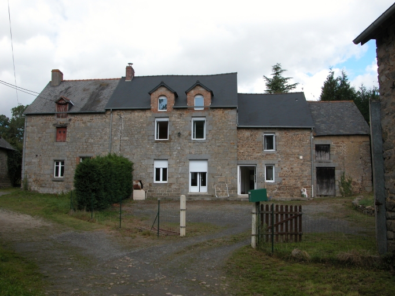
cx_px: 198
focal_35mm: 35
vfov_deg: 40.7
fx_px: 400
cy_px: 148
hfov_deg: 52.6
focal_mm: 8.9
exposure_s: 1/227
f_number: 5.6
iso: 100
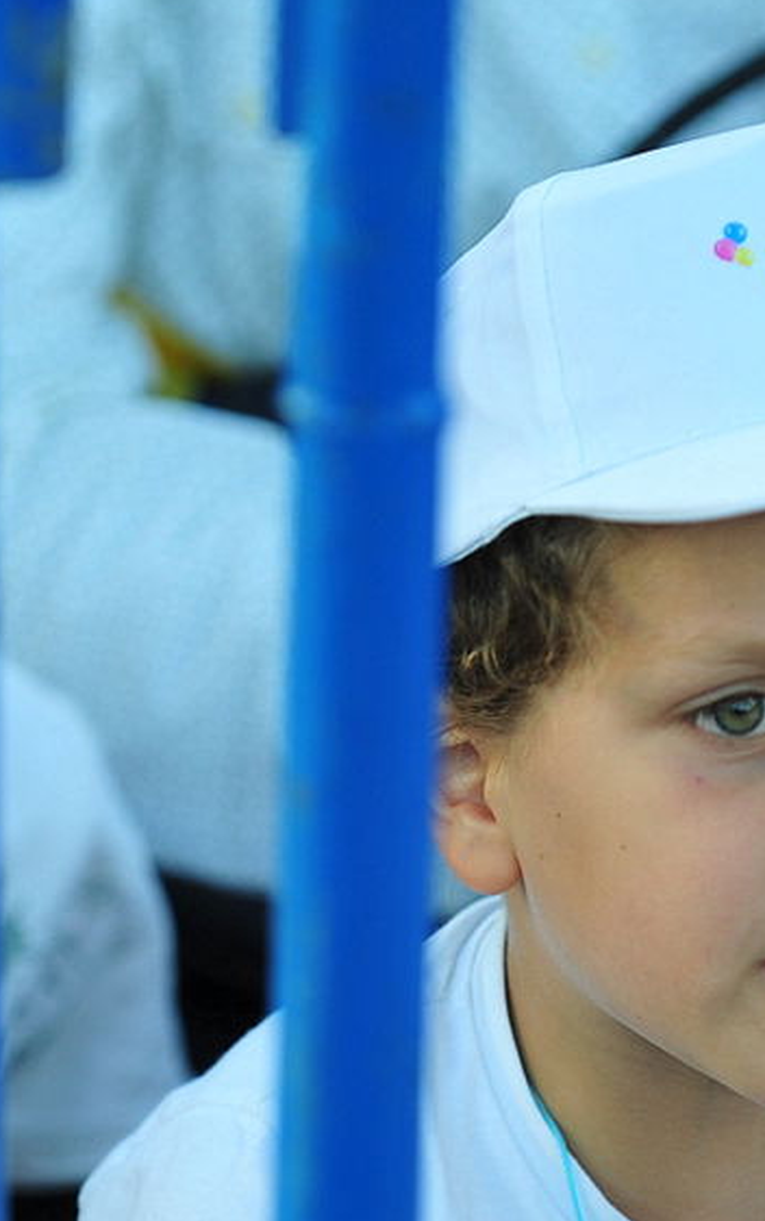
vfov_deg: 5.9
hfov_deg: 3.7
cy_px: 760
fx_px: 11824
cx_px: 256
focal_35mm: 355
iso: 250
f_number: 2.8
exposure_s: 1/320
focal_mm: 140
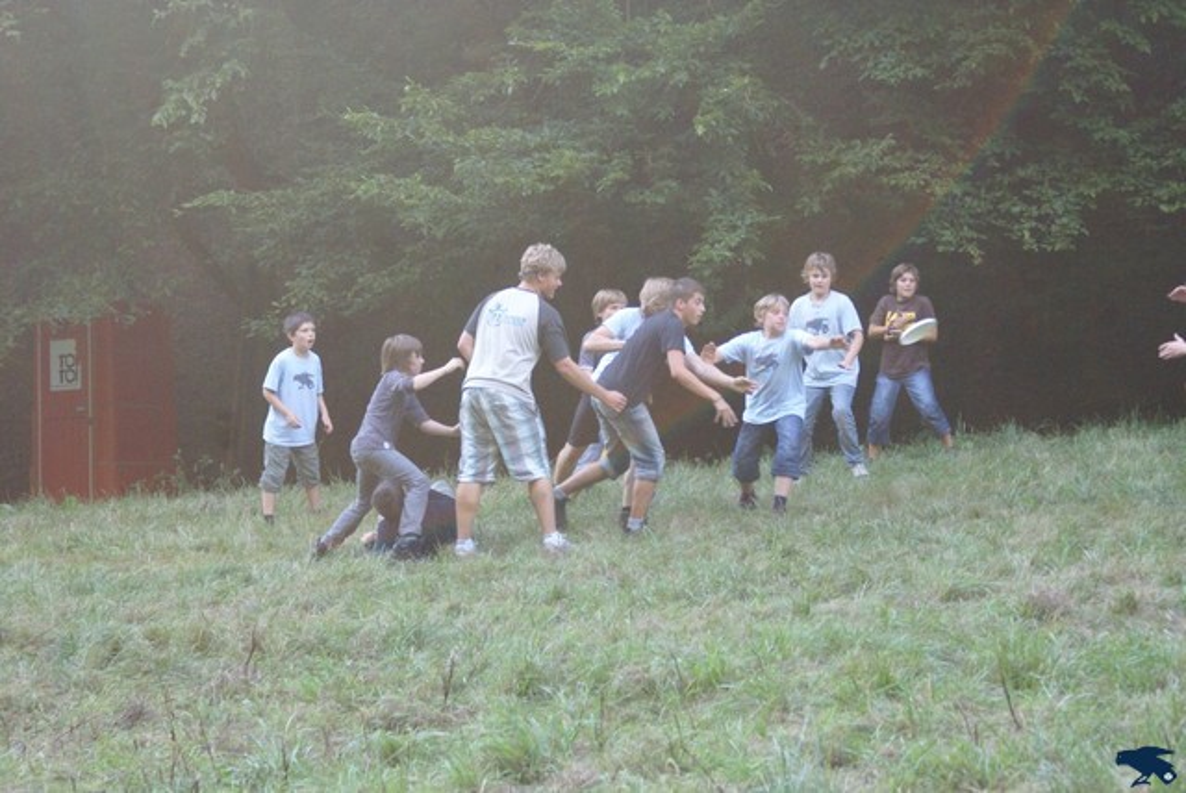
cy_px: 396
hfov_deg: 19.4
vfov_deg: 13.1
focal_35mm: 105
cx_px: 593
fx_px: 3462
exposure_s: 1/160
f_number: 5.6
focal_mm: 70
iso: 800
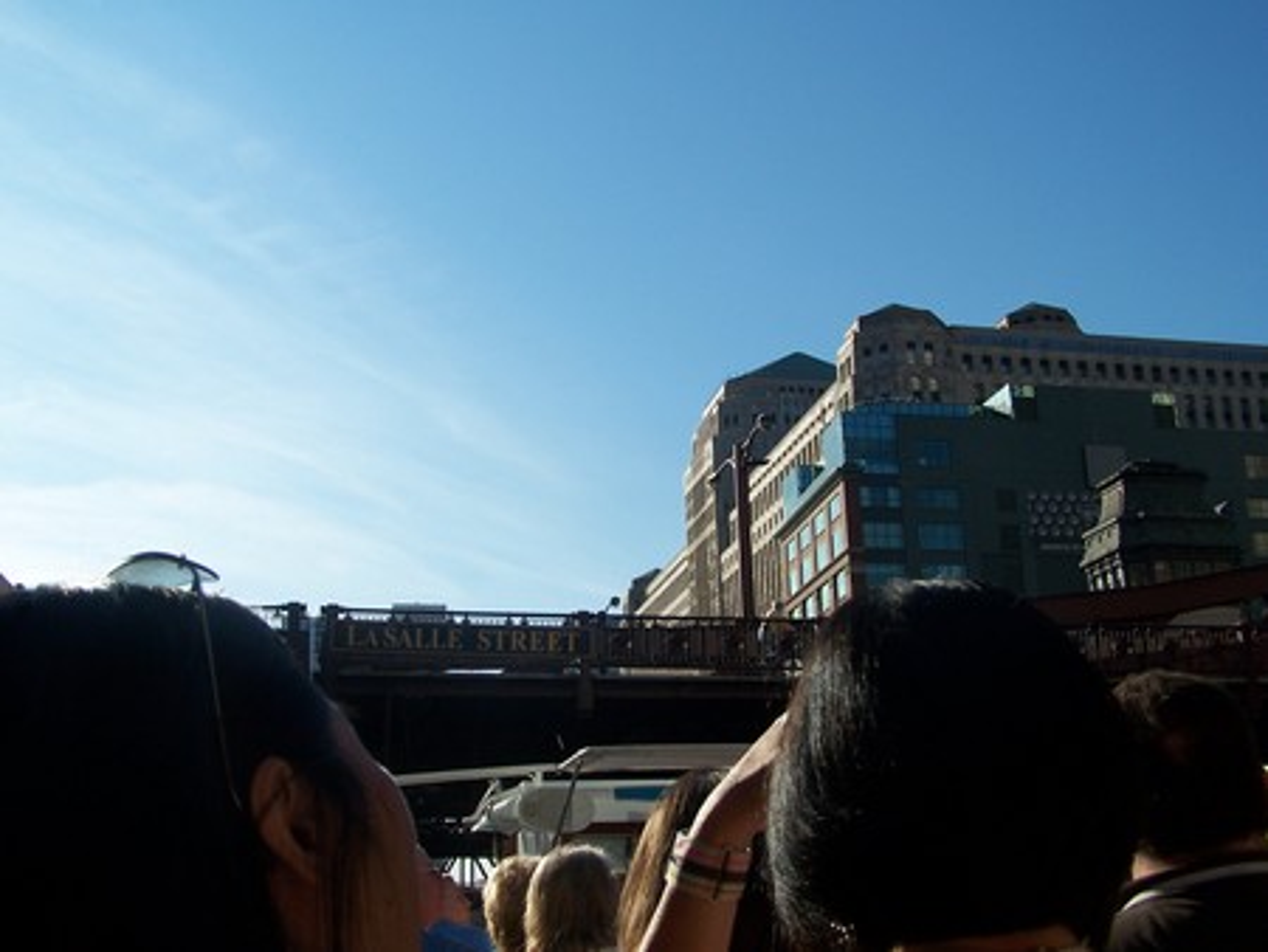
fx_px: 1393
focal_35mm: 38
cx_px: 634
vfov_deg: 37.8
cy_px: 476
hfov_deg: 49.0
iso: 80
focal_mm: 6.3
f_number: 4
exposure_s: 1/1000
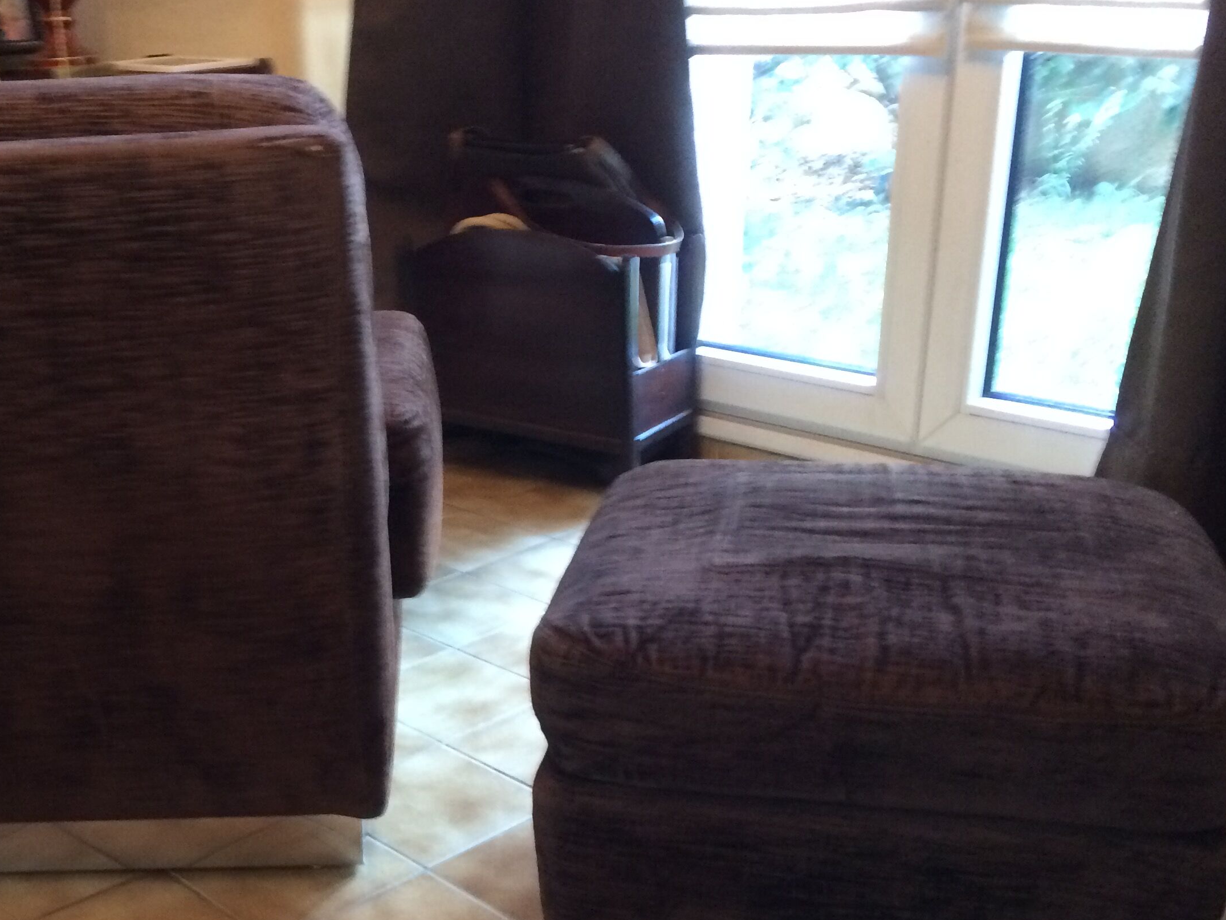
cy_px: 676
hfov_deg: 42.0
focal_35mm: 44
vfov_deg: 32.3
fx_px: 1558
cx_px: 349
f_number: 2.2
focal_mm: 4.15
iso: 250
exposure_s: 1/20
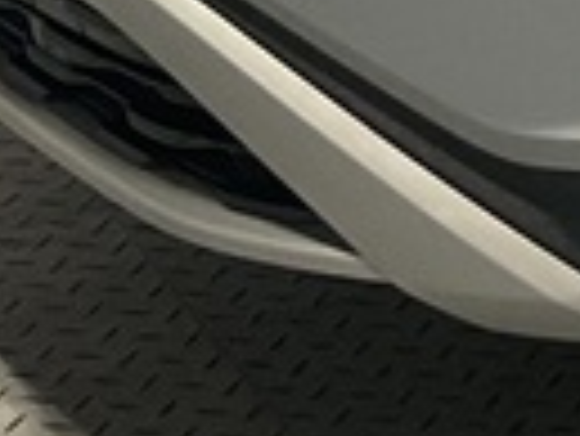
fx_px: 3623
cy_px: -467
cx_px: 1650
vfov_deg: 6.7
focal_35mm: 216
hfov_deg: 8.0
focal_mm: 3
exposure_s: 1/50
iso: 50
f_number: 1.8
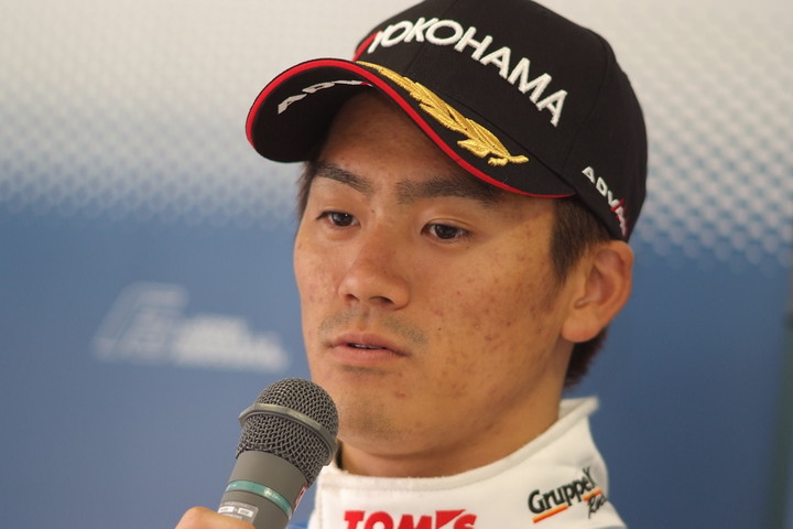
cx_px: 396
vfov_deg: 5.1
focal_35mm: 270
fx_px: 5947
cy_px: 264
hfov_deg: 7.6
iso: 800
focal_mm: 180
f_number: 2.8
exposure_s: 1/125
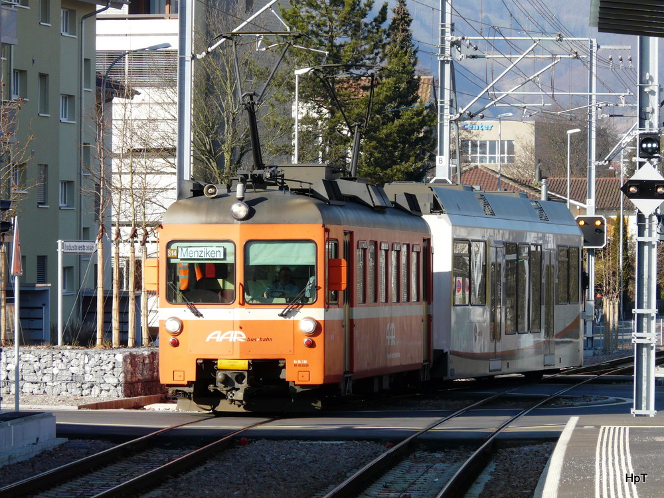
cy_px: 249
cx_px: 332
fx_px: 5237
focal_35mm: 273
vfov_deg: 5.4
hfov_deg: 7.3
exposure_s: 1/320
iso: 100
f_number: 5.6
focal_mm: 44.9
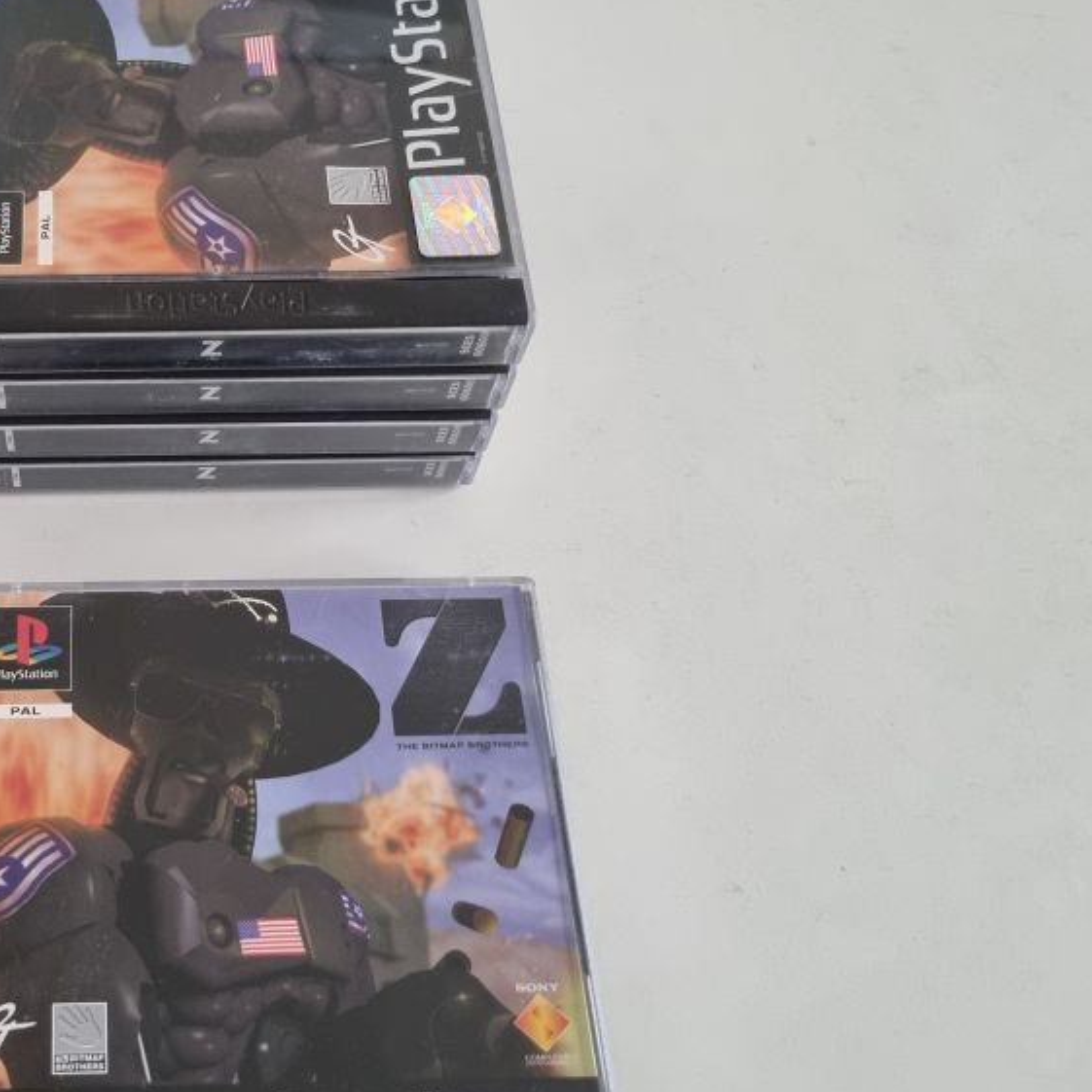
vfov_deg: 40.9
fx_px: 1463
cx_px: 154
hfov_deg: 38.7
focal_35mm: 41
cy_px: 553
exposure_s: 1/50
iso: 400
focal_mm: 5.4
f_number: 1.8
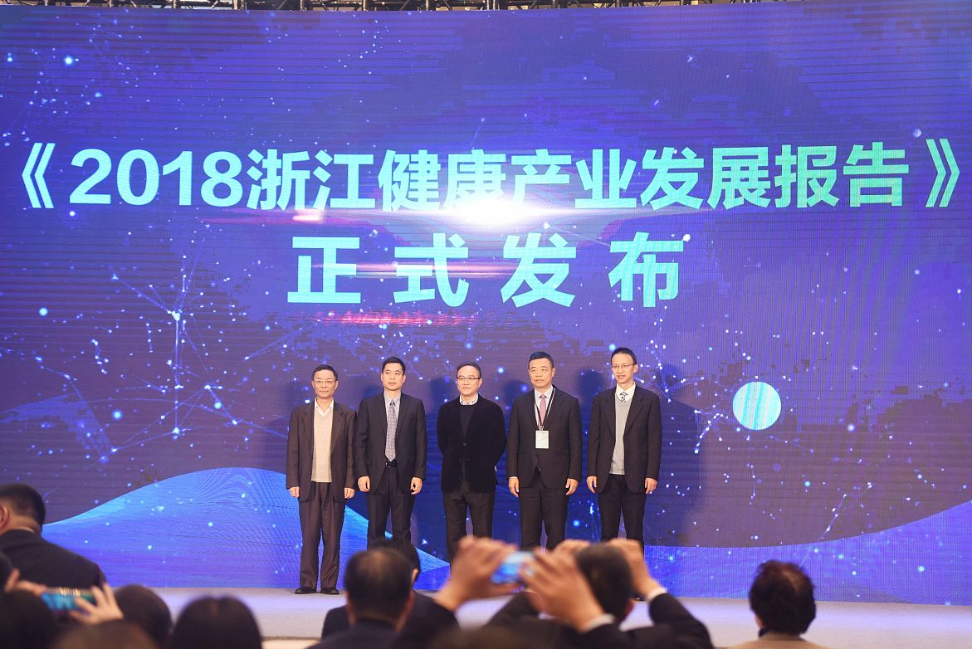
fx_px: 2269
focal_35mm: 84
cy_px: 327
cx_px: 485
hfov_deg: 24.2
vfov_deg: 16.3
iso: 800
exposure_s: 1/200
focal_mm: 82
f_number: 3.2
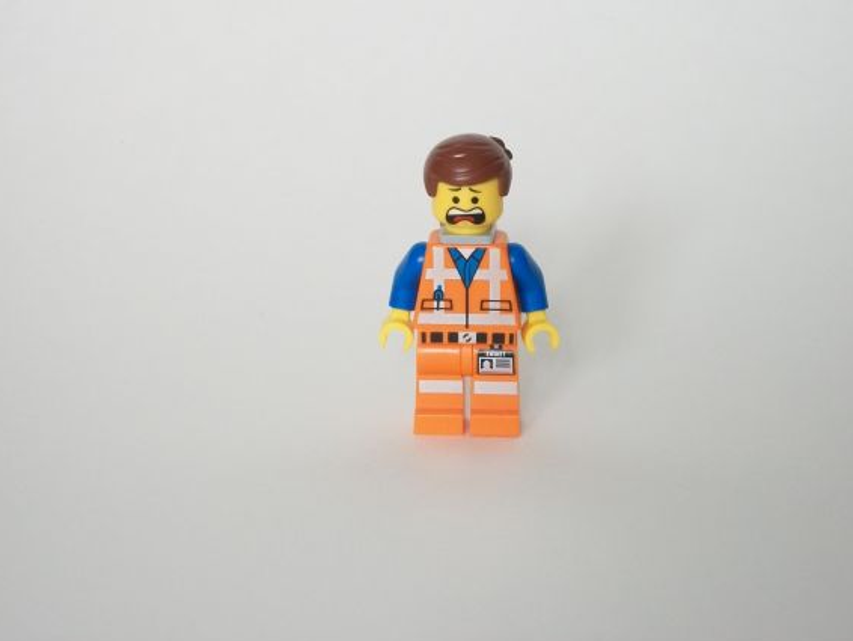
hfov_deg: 22.5
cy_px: 288
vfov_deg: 17.0
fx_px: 2145
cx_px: 473
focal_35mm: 87
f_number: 4.6
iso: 160
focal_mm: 13.7
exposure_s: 1/5
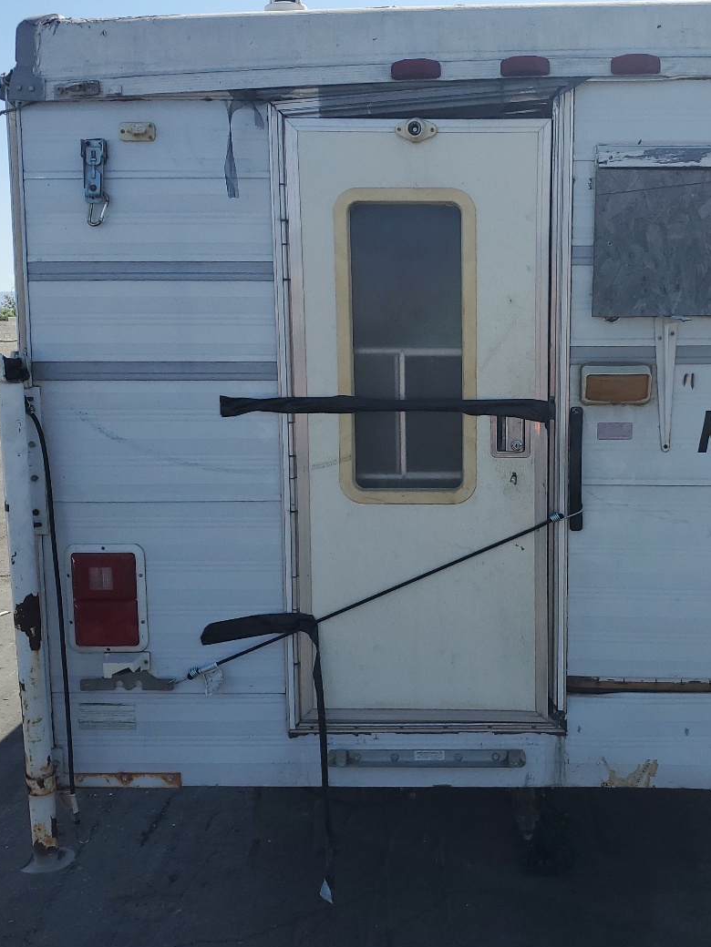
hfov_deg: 35.4
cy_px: 443
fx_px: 1095
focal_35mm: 40
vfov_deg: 46.8
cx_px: 511
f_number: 1.5
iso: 50
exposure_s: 1/3333
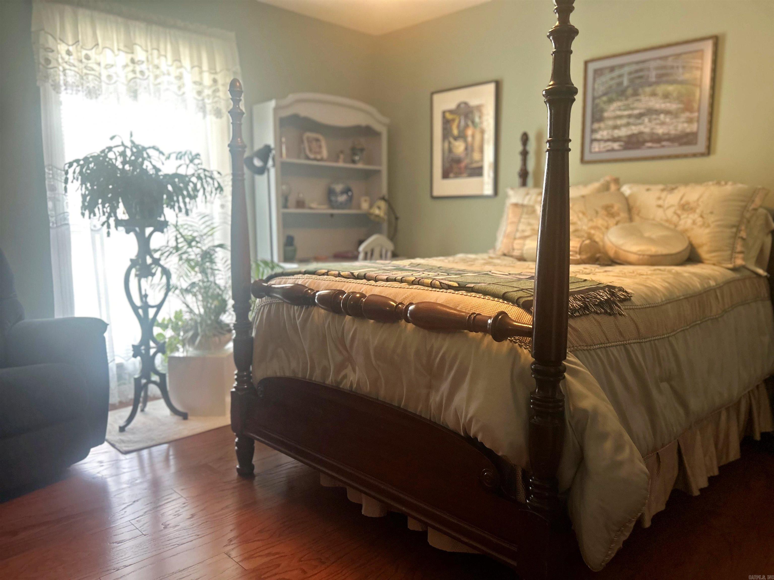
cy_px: 290
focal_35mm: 26
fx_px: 581
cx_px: 387
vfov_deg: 53.1
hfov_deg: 67.3
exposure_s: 1/60
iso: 160
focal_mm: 5.7
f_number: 1.5
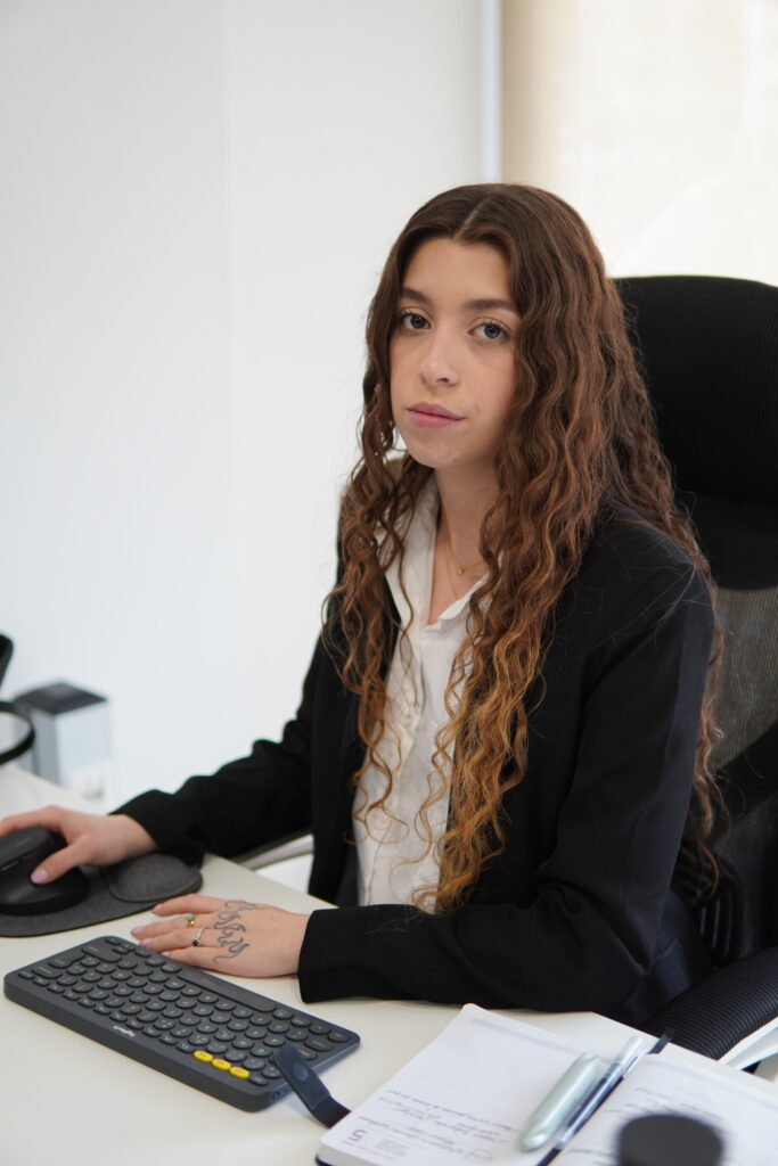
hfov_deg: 29.9
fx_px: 1458
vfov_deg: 43.6
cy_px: 583
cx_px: 389
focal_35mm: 45
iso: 250
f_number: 1.4
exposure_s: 1/250
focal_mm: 30
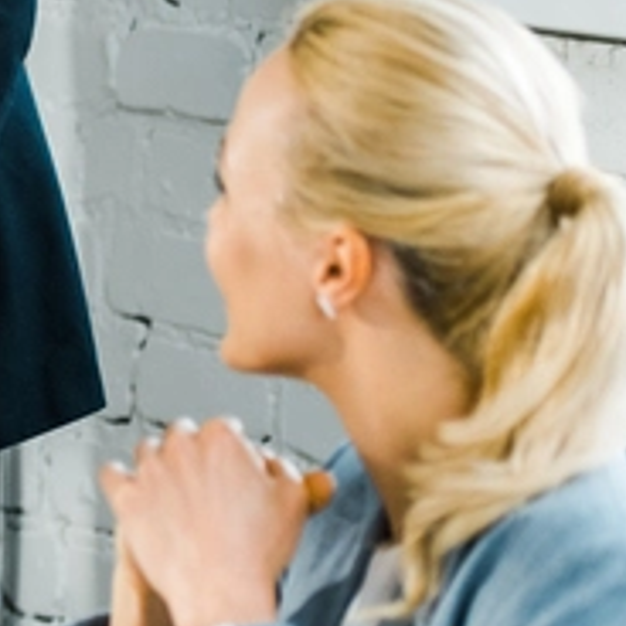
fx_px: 6609
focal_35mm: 323
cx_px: -1012
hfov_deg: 5.2
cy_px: 43
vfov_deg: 5.4
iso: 320
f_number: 3.2
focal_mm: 70
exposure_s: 1/200
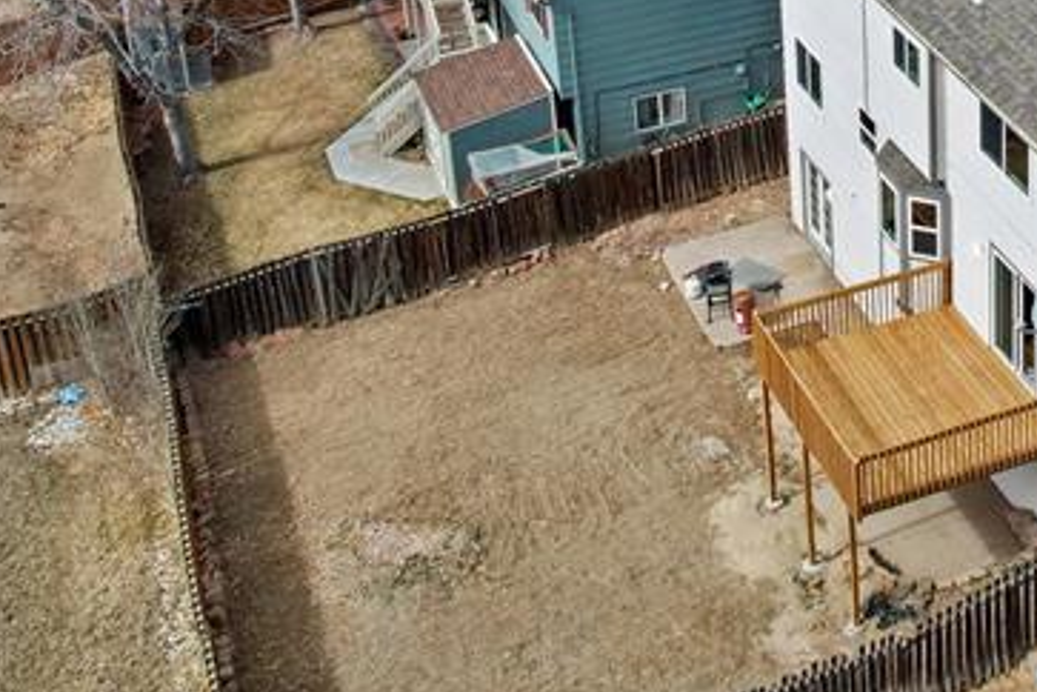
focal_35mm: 62
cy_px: -109
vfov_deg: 20.6
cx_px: 988
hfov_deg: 30.5
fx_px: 1786
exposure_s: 1/3200
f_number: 2.8
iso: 400
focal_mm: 8.38
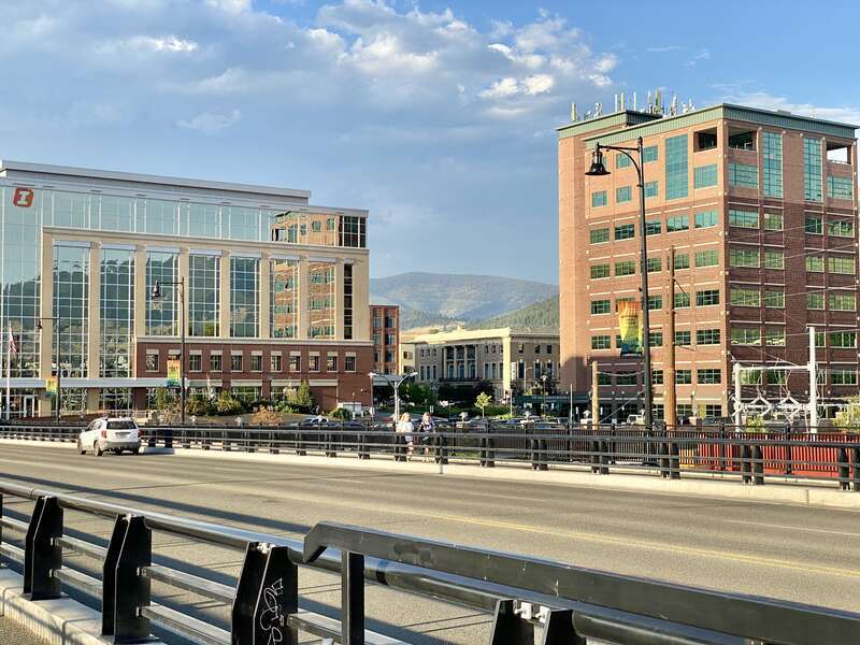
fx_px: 1292
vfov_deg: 28.0
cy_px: 322
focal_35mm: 52
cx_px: 430
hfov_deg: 36.8
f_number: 2
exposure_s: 1/786
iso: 20
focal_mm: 6
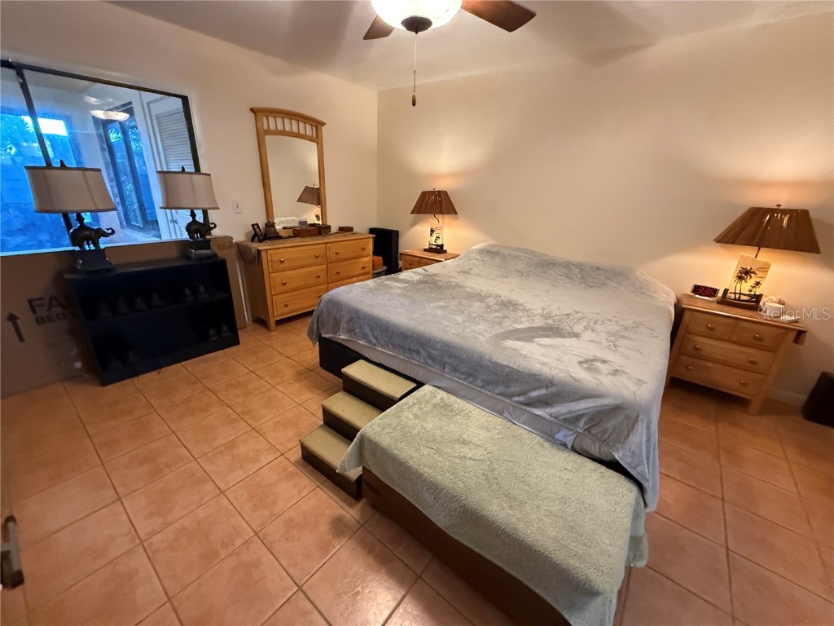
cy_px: 313
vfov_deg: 85.7
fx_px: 337
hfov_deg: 102.1
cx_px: 417
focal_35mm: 14
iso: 640
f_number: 2.2
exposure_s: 1/60
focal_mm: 2.22
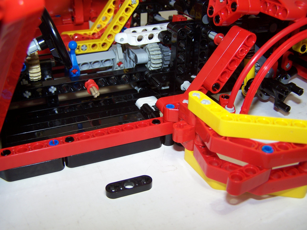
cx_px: 154
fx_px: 337
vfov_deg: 37.7
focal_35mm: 38
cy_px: 115
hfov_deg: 49.0
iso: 80
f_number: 2.8
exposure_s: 1/60
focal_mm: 6.3
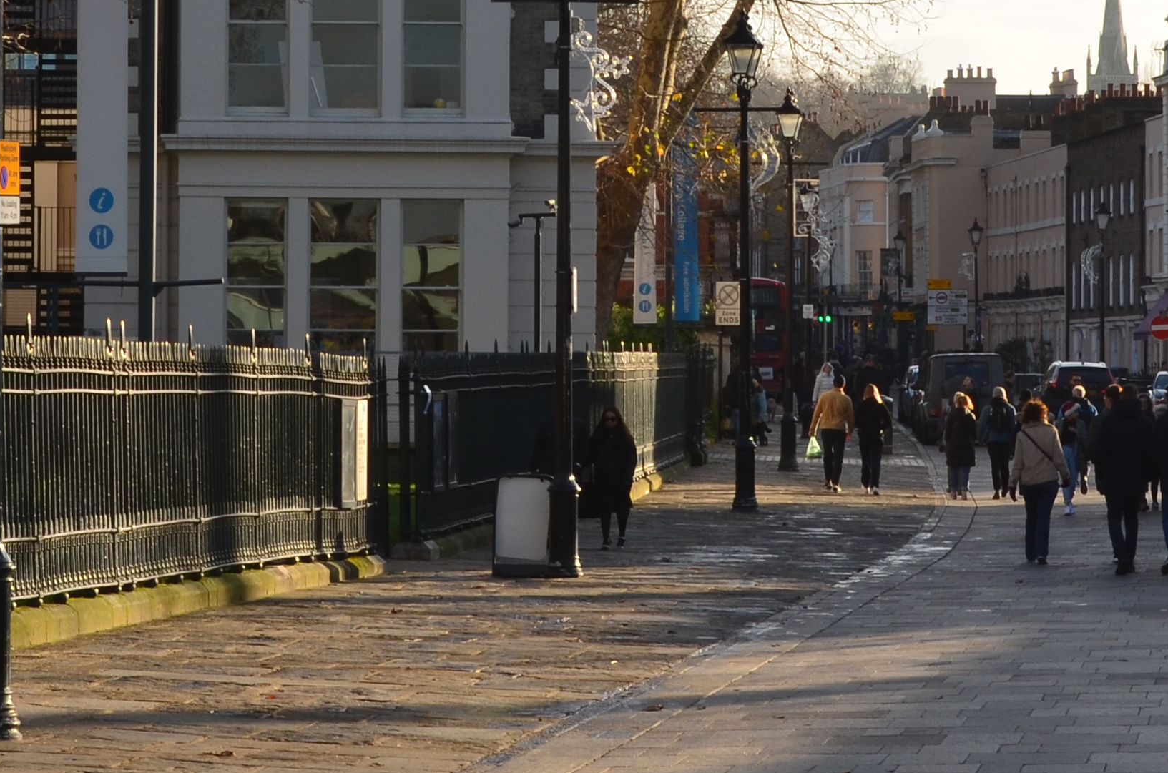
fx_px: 5277
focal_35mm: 163
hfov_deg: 12.6
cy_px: 170
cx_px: 626
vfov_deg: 8.4
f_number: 11
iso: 140
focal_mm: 36
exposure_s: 1/125
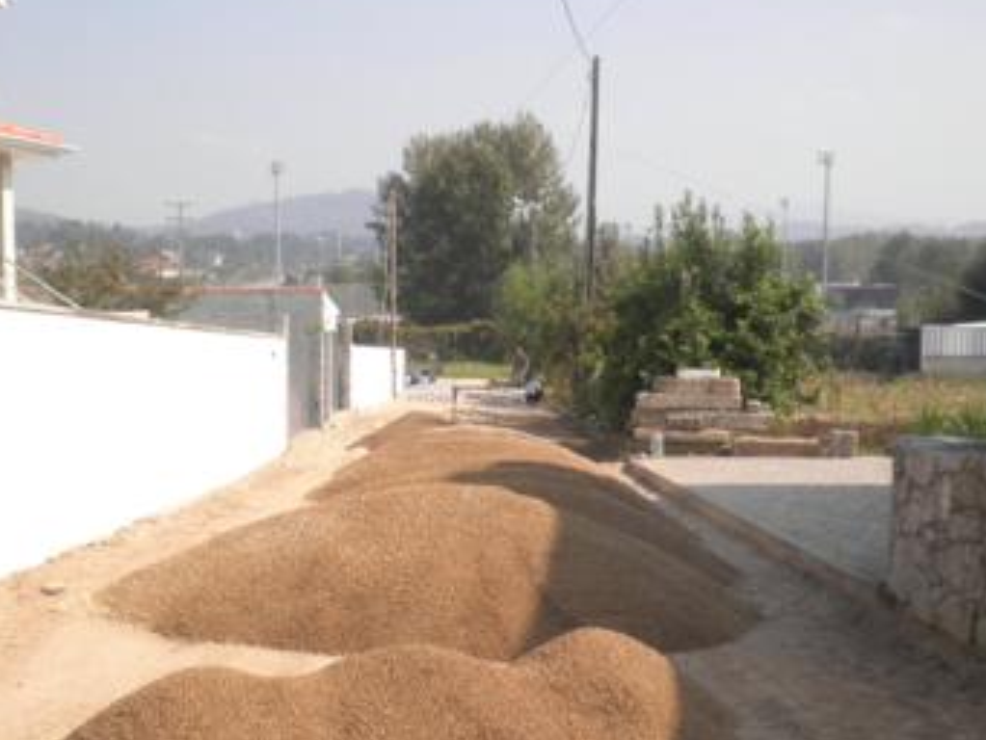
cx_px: 396
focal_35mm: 50
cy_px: 467
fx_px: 1425
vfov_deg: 29.0
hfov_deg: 38.0
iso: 64
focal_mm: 5.5
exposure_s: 1/80
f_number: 8.4
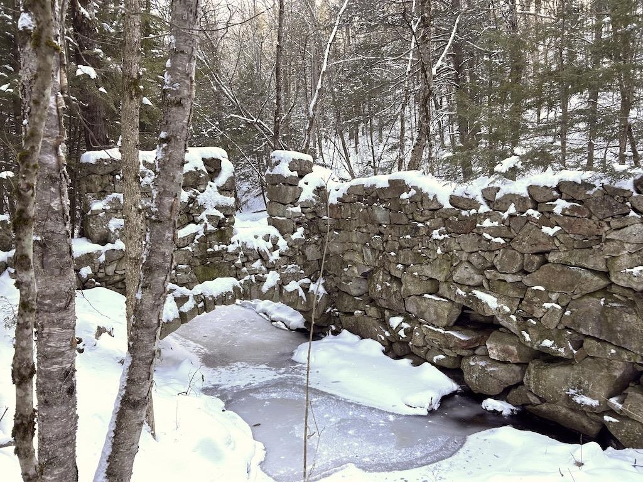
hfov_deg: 67.3
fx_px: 483
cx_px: 322
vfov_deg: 53.1
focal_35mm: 26
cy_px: 241
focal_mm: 5.7
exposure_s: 1/121
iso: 40
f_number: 1.5
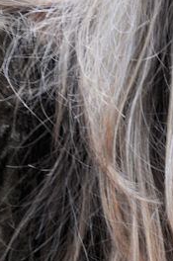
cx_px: 319
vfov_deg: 3.8
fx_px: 3951
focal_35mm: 546
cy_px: 53
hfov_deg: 2.5
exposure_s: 1/60
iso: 400
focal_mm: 80
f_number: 5.3
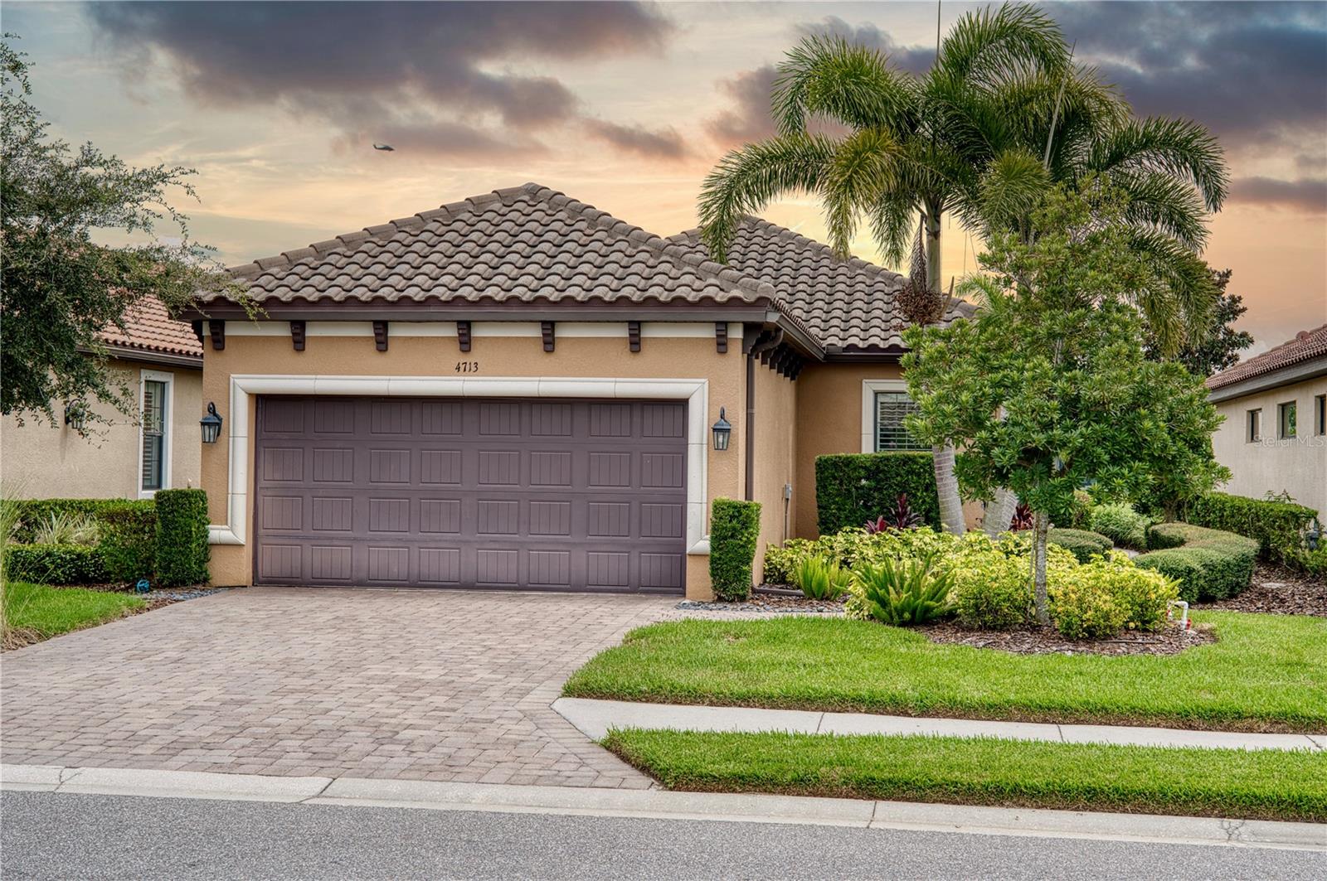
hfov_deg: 39.6
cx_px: 664
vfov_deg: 26.9
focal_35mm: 50
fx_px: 1841
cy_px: 440
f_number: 8
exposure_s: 1/200
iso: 100
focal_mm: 50
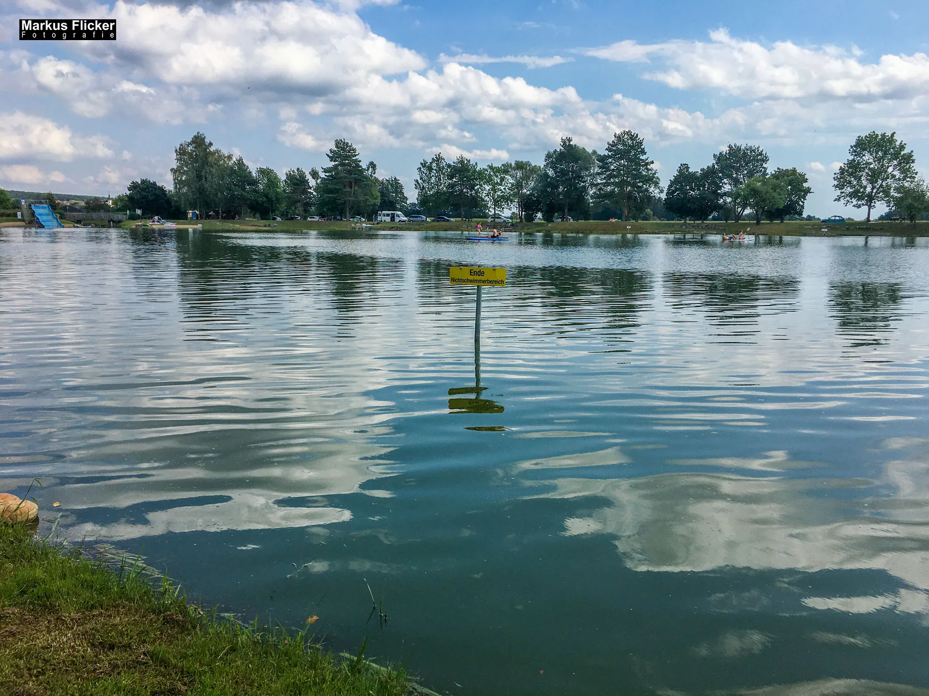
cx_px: 464
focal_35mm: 29
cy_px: 348
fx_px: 778
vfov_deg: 48.2
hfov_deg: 61.7
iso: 25
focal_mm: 4.15
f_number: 2.2
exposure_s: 1/2000
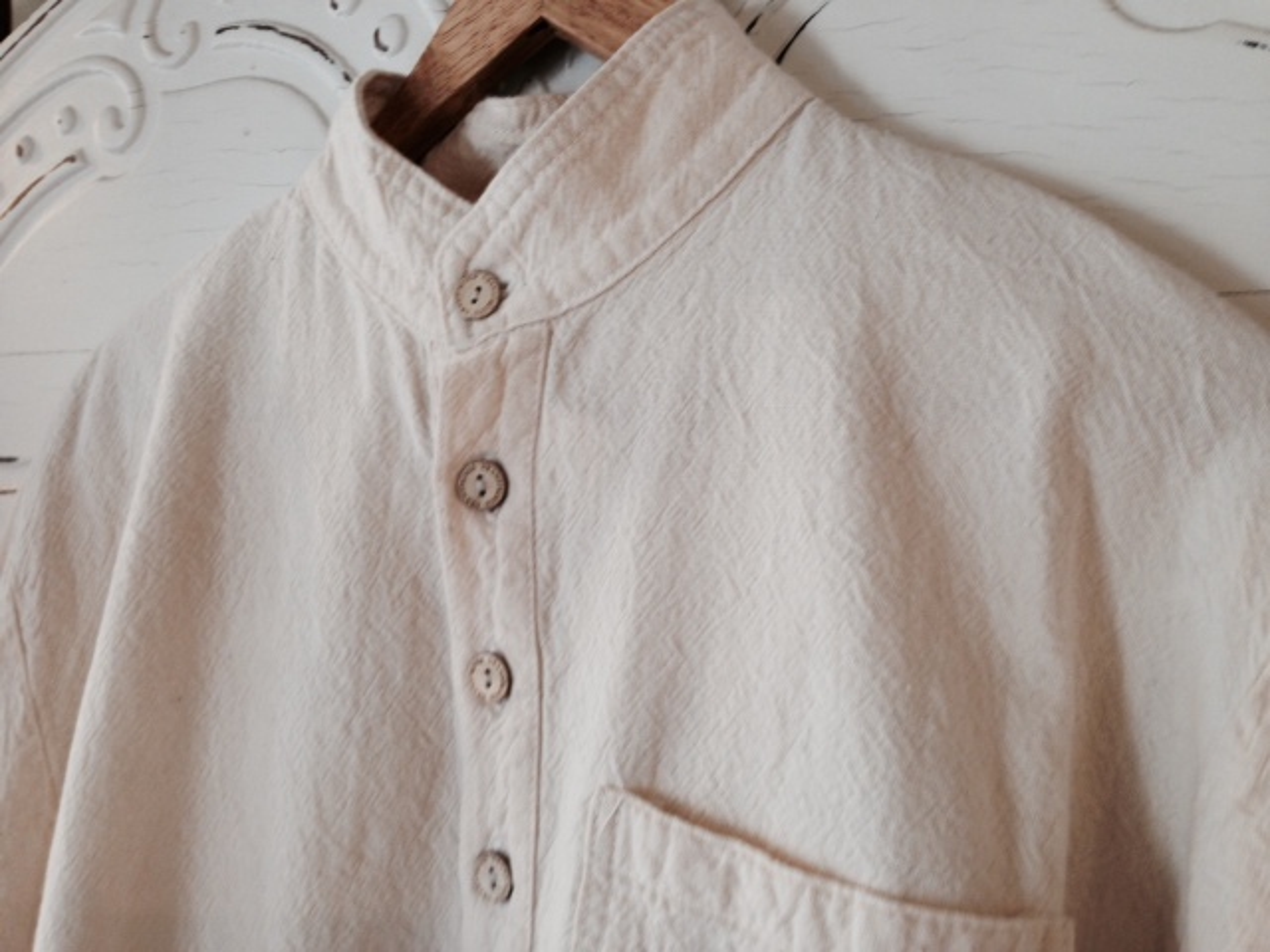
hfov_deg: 55.4
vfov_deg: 42.9
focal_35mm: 33
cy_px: 476
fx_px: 1211
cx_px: 635
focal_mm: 4.12
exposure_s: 1/20
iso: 50
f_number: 2.4
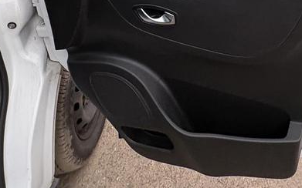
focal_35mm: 34
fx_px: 280
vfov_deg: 29.2
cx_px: 237
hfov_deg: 53.3
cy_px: -64
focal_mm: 2.22
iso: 40
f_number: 2.2
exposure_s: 1/99
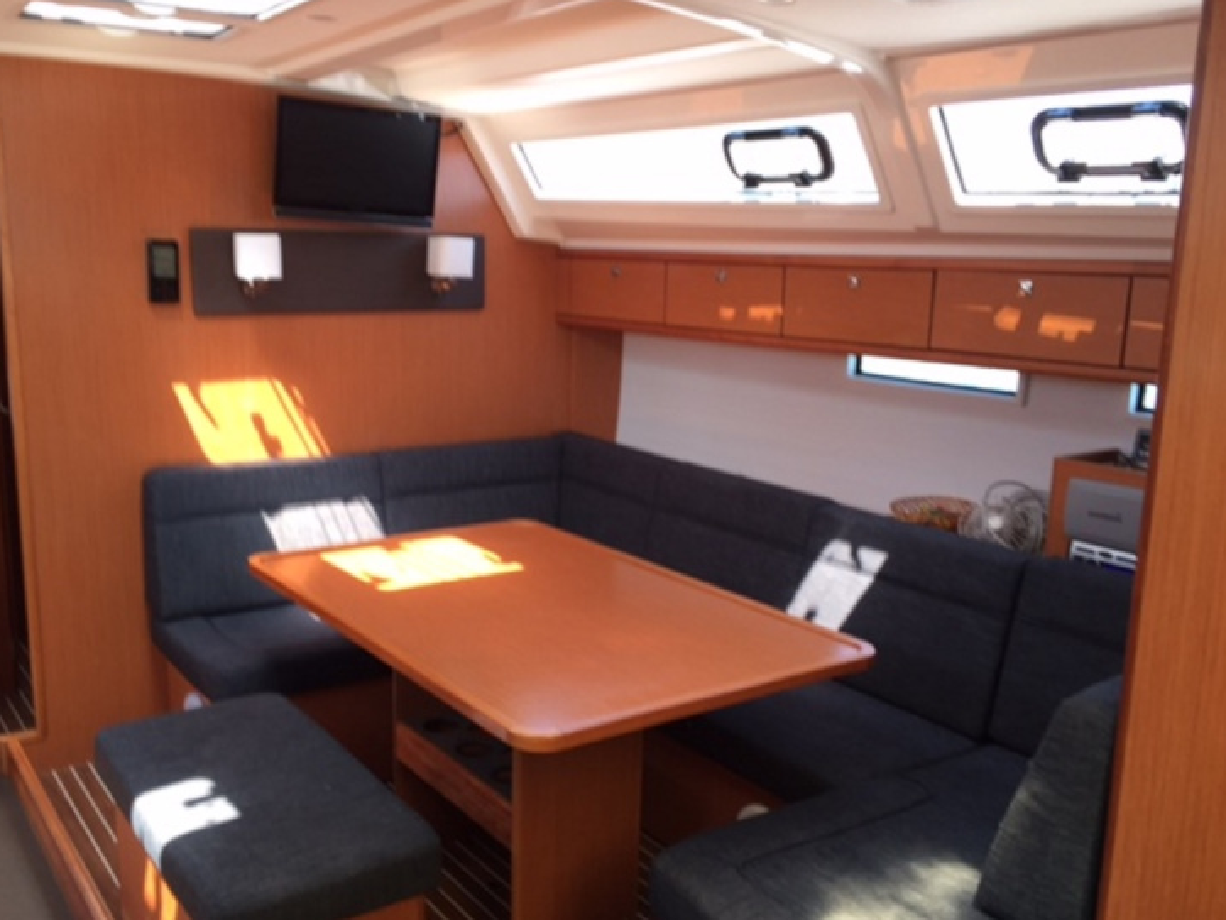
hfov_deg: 56.7
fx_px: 1134
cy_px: 477
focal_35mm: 32
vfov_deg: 44.2
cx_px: 558
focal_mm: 4.15
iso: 32
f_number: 2.2
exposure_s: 1/33
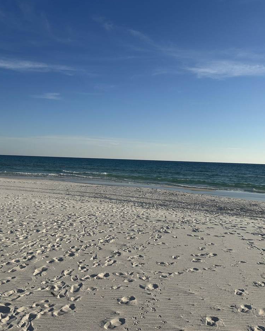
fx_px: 314
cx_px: 105
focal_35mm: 32
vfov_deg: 55.7
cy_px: 166
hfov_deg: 45.5
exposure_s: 1/8929
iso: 80
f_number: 1.78
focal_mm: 6.86
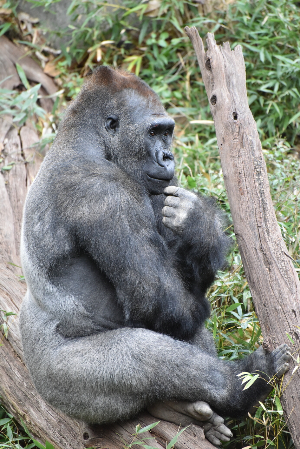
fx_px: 3248
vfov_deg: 7.9
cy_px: 224
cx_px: 150
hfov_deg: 5.3
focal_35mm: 260
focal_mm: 260
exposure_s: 1/640
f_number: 5.6
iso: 5000
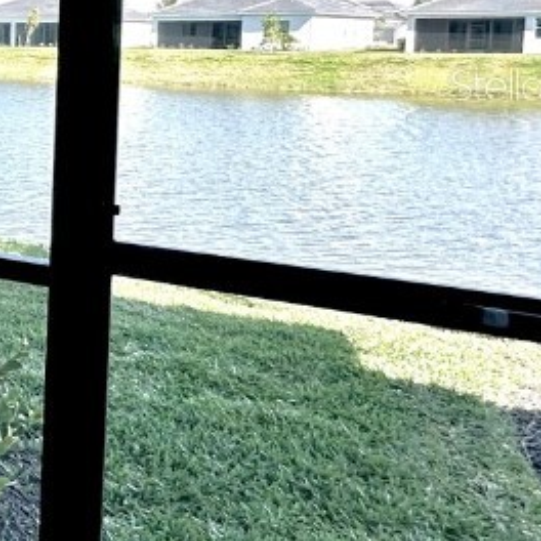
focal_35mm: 48
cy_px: 84
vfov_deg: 34.0
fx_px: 849
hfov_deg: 22.6
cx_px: -406
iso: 40
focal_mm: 2.22
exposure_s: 1/619
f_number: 2.2
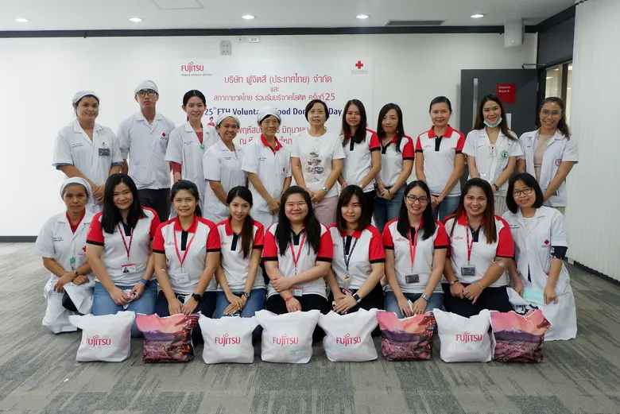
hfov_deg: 63.6
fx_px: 500
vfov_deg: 45.0
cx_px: 310
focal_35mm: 29
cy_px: 207
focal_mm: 19.2
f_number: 3.8
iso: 640
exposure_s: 1/40
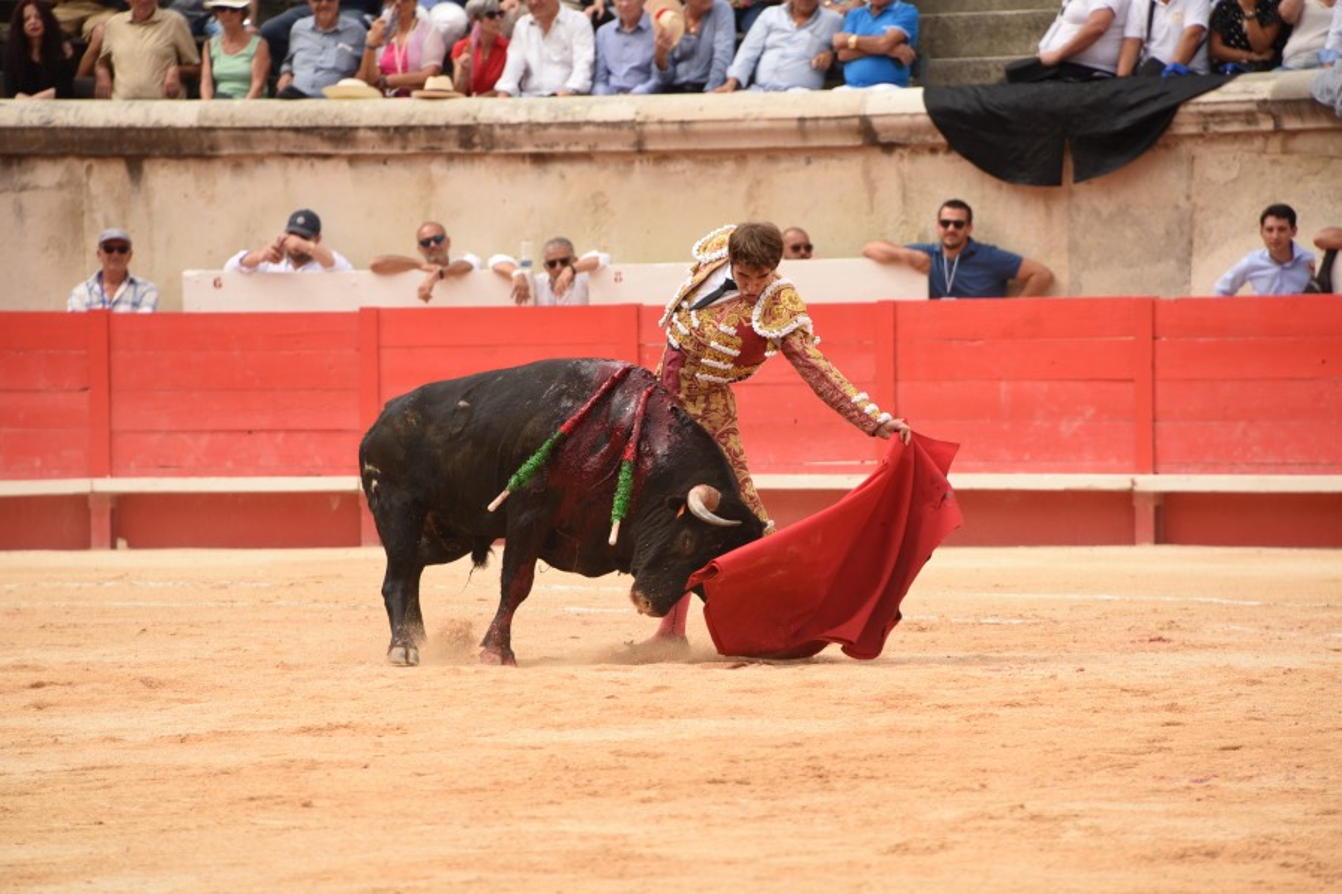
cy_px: 448
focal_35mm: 301
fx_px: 11220
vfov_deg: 4.6
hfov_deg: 6.8
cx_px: 672
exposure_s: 1/800
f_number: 7.1
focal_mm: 300
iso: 400
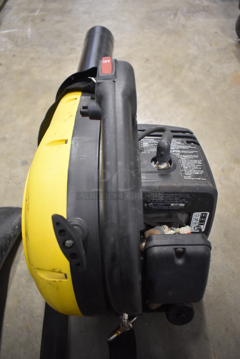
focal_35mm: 27
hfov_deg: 48.0
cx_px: 120
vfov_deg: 67.3
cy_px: 180
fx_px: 270
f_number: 4
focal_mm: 18
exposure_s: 1/30
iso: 1800
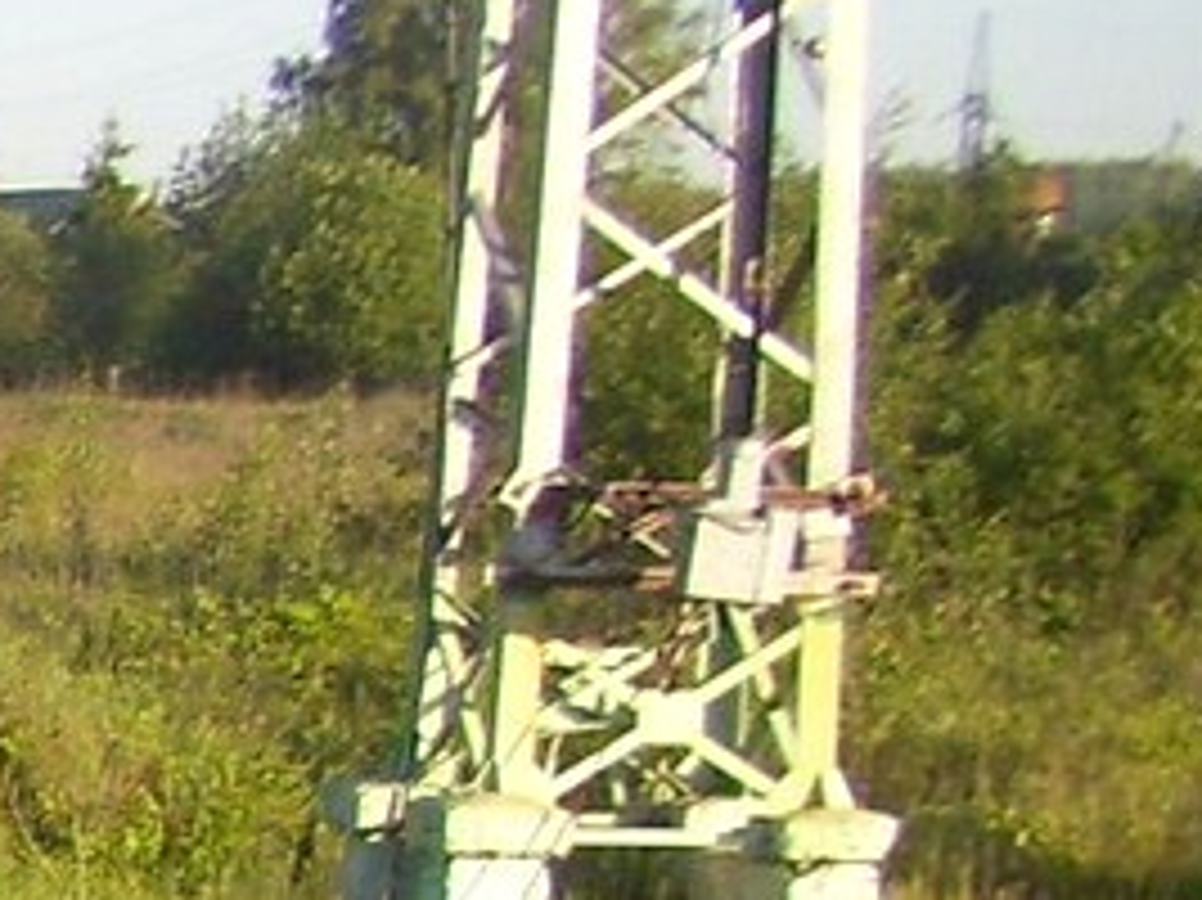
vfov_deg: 7.5
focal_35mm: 193
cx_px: -1841
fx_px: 6699
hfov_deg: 9.1
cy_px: 1568
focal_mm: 5.7
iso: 80
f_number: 2.9
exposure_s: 1/400
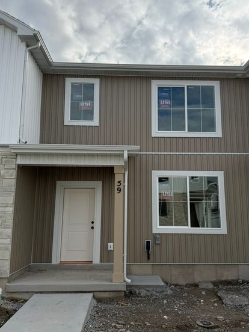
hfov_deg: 48.2
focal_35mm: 29
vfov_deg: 61.7
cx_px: 135
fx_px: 278
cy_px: 168
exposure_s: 1/6173
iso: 100
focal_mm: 6.76
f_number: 1.78
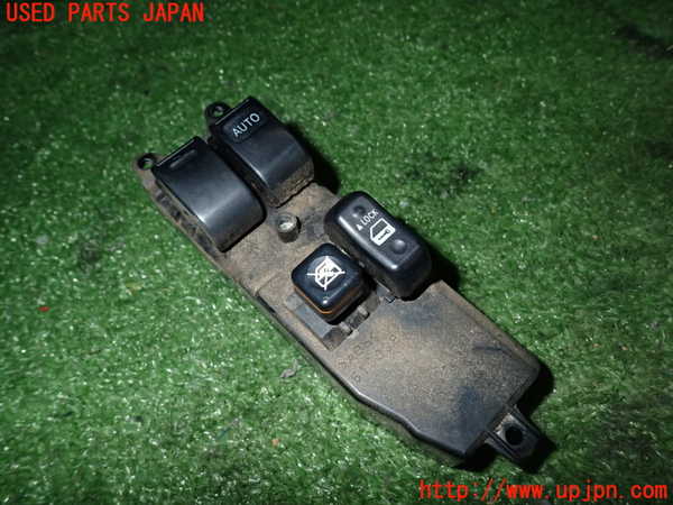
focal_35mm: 25
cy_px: 252
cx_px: 336
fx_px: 486
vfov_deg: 54.9
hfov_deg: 69.4
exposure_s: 1/100
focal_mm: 4.5
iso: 400
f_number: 8
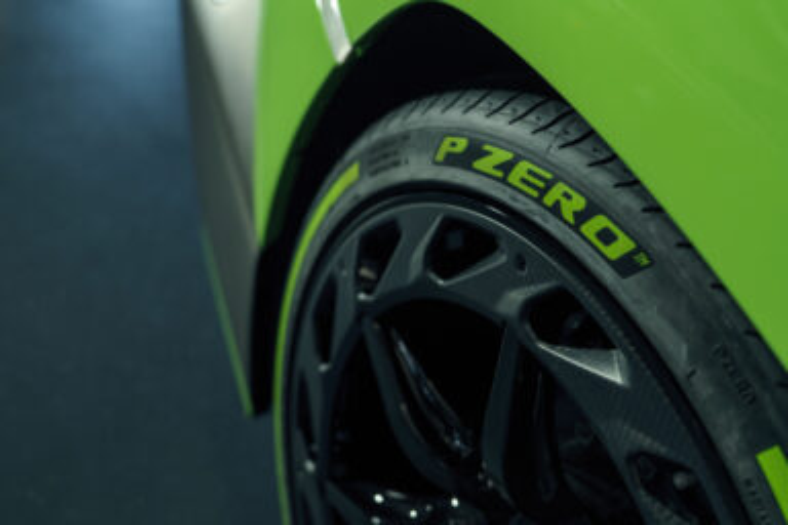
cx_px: 394
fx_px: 1051
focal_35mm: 48
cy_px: 262
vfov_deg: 28.1
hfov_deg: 41.1
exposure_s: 1/30
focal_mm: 48
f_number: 4
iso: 800
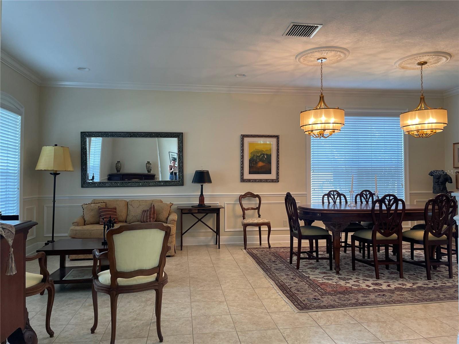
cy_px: 172
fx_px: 345
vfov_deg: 53.1
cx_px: 230
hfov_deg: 67.3
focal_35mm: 26
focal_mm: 4.2
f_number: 1.6
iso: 125
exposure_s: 1/120
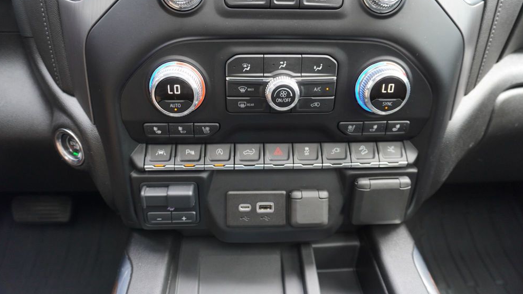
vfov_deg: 44.1
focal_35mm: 26
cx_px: 260
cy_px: 115
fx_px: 360
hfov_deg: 71.9
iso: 320
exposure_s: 1/60
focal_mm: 16
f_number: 4
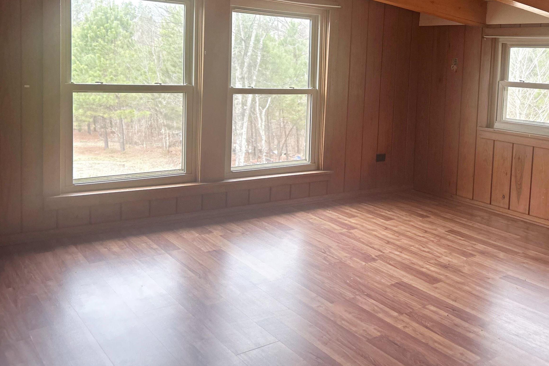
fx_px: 549
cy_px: 109
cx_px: 364
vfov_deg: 36.3
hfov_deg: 52.2
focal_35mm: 36
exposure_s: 1/60
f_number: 1.5
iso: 100
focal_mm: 5.7
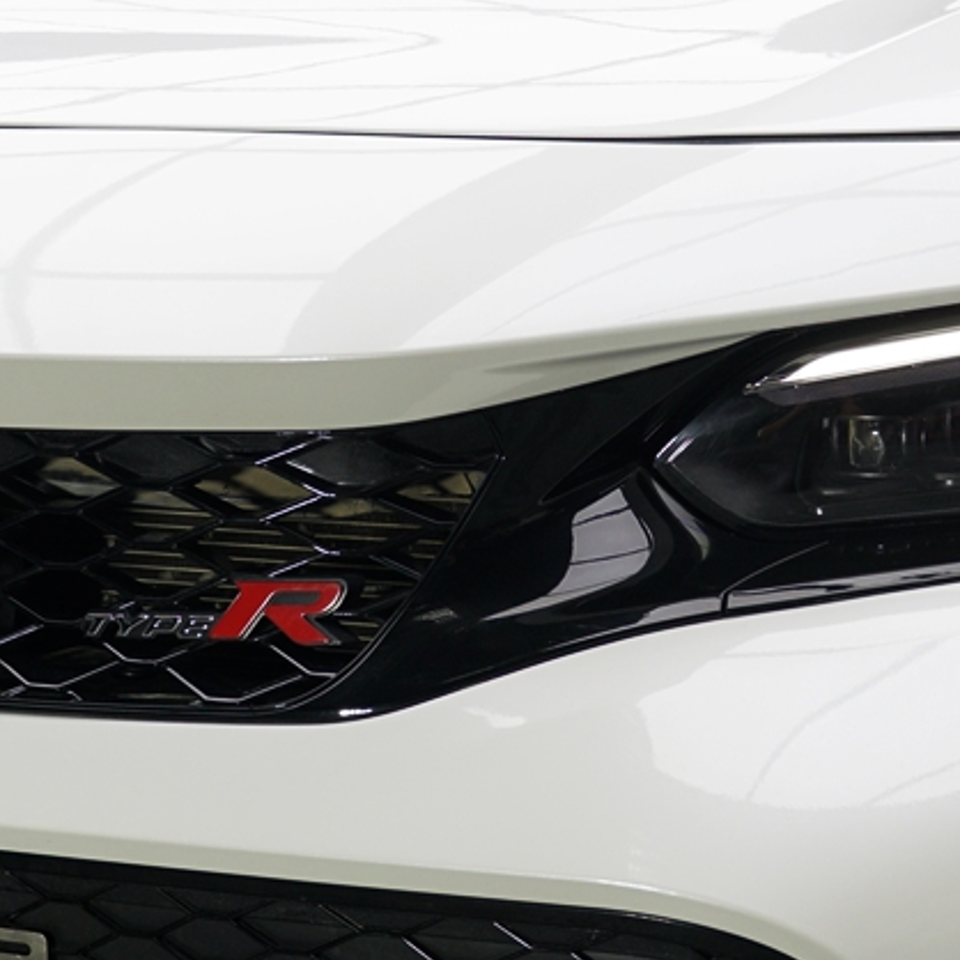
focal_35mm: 122
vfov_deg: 14.3
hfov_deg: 14.3
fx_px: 3828
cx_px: 526
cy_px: 450
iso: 200
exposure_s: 1/160
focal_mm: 30
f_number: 4
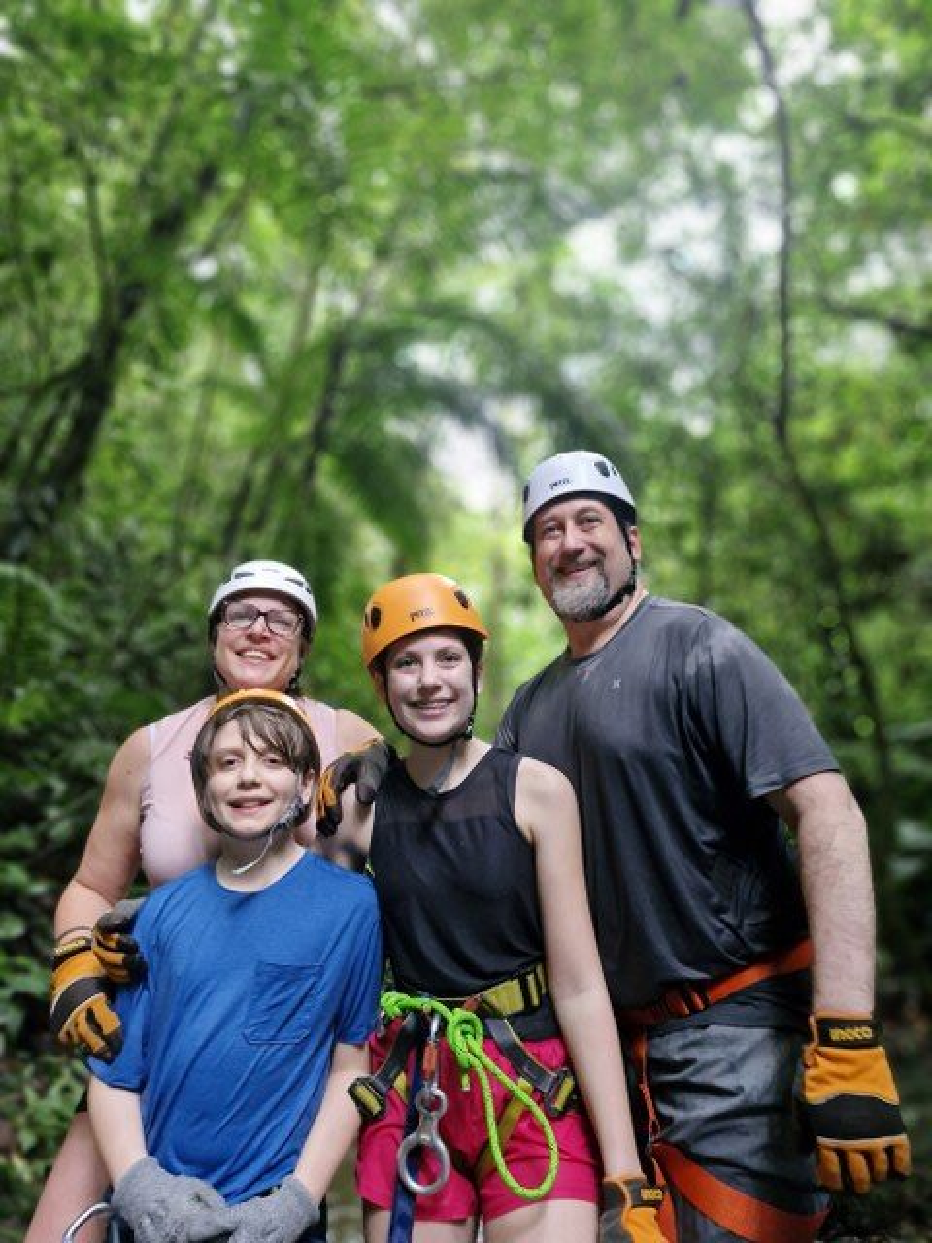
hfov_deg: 58.9
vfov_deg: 73.9
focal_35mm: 23
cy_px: 622
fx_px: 826
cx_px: 466
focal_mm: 5.54
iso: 640
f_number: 1.8
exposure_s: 1/60
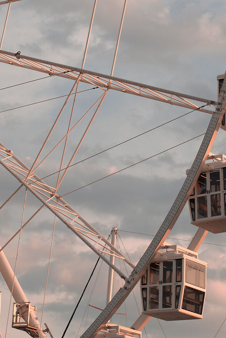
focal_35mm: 136
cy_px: 53
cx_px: 139
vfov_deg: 15.0
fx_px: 1279
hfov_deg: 10.1
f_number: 8
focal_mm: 50
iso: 200
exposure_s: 1/160
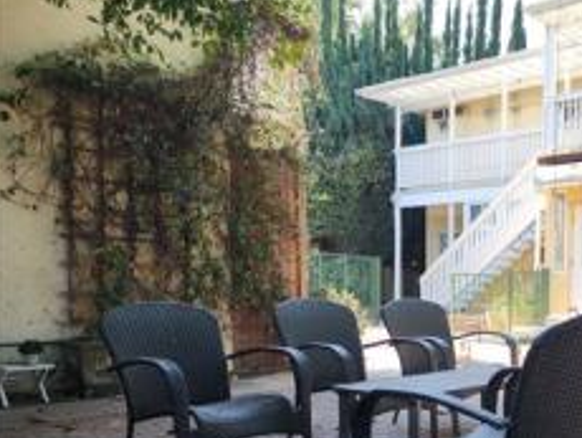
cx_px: 501
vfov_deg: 35.3
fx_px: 673
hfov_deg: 43.5
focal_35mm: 40
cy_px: 327
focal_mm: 6.4
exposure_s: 1/180
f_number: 1.8
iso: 25
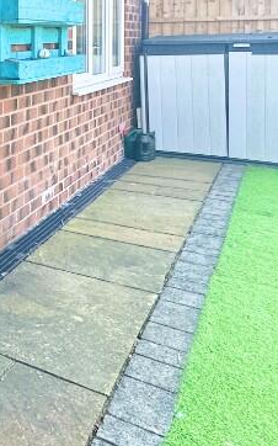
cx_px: -201
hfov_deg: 21.7
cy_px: 58
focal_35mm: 42
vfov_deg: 43.7
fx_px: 510
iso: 40
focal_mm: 2.22
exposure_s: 1/277
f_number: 2.2
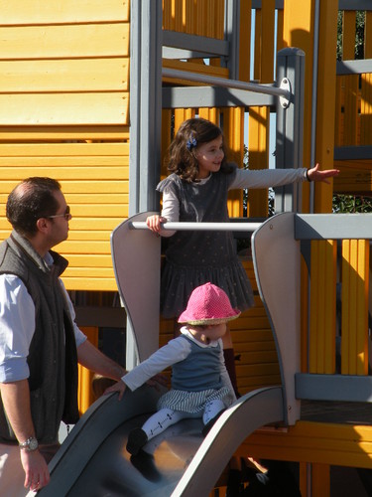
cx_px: 186
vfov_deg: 14.0
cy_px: 248
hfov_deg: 10.5
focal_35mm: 141
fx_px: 2020
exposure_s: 1/247
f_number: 6.3
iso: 64
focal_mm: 25
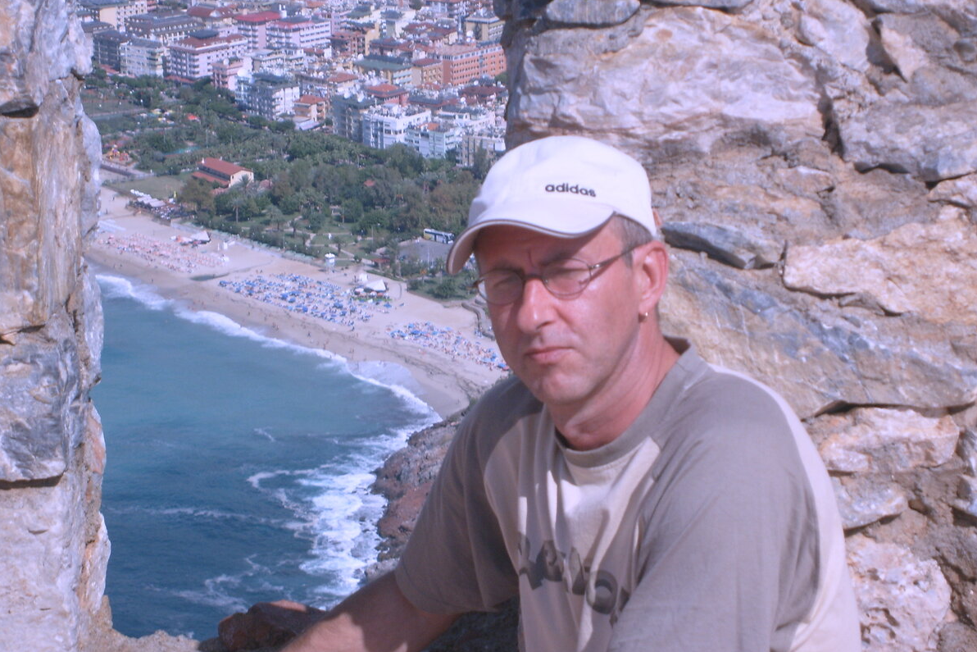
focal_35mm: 111
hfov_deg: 18.4
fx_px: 3013
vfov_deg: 12.3
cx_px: 488
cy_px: 301
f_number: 12.4
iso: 80
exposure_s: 1/125
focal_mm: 17.4
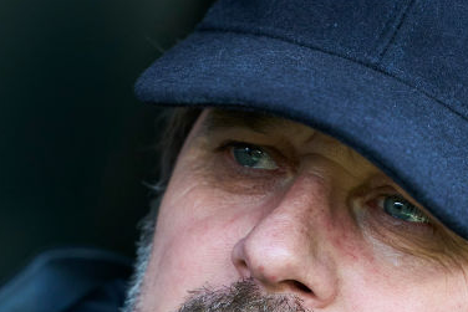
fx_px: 7087
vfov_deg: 2.5
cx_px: 274
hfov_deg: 3.8
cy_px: 253
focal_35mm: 545
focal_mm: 200
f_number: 4
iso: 2000
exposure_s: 1/800
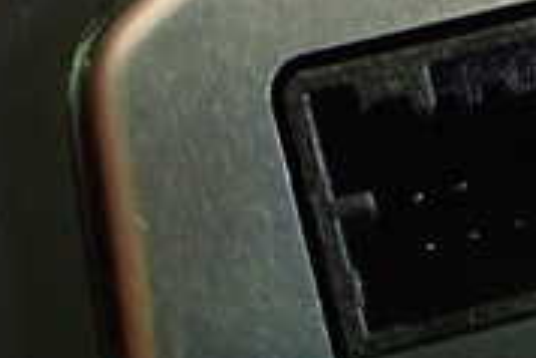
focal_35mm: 105
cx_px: 527
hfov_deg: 18.9
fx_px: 1565
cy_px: 190
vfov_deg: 13.1
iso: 800
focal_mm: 5.4
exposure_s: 1/40
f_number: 2.3
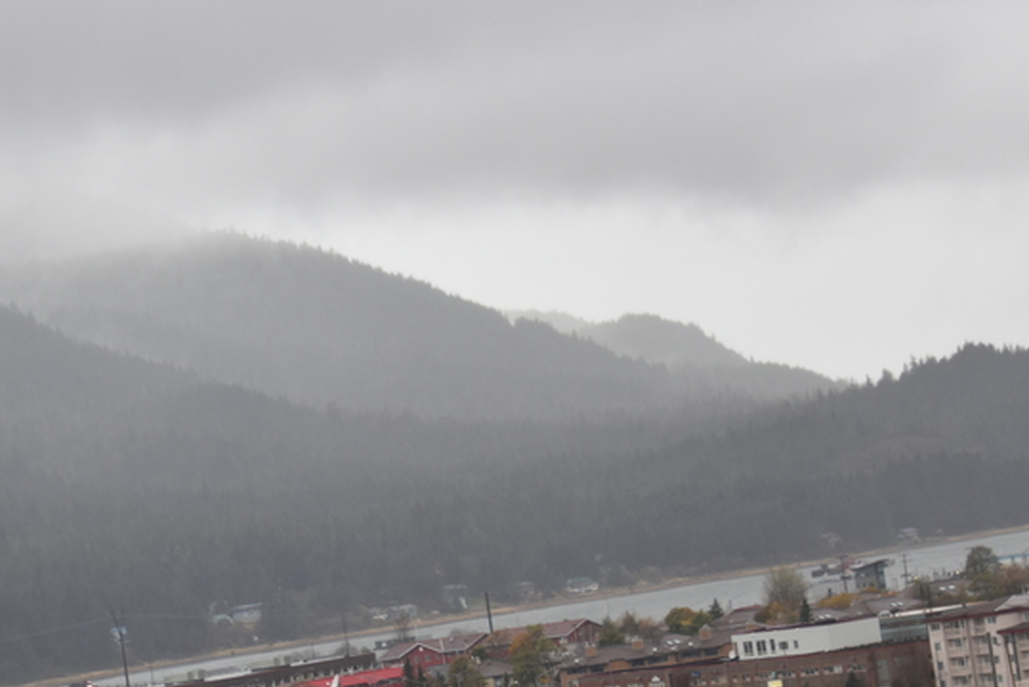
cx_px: 193
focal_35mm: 171
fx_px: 4890
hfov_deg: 12.0
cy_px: 565
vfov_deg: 8.0
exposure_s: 1/160
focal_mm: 72
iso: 400
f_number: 5
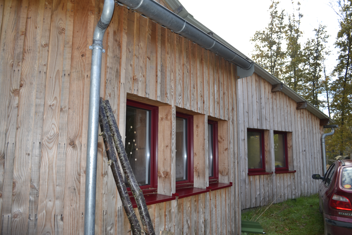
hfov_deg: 67.4
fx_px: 264
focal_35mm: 27
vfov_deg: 47.9
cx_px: 176
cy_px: 118
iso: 100
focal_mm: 18
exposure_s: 1/160
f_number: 4
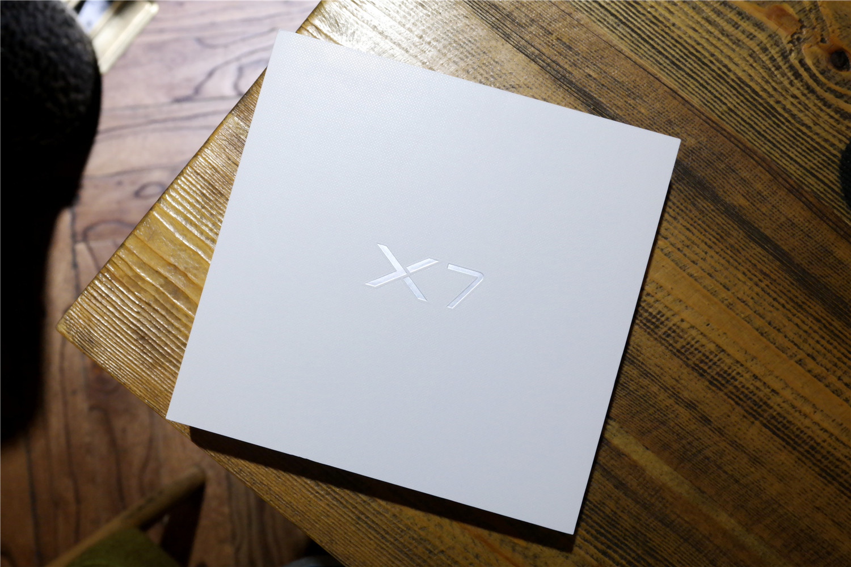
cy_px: 284
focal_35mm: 43
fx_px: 1016
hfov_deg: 45.4
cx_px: 426
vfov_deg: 31.2
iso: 1600
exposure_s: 1/25
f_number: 6.3
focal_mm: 28
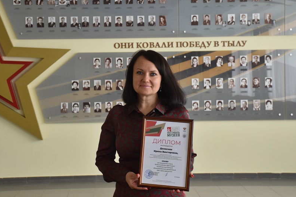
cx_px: 134
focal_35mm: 79
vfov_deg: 17.3
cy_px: 83
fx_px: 649
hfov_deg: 25.7
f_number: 5
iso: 400
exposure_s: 1/100
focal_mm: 42
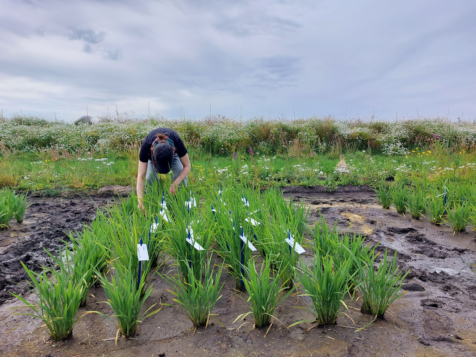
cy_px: 178
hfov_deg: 71.6
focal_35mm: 24
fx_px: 330
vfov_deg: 56.8
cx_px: 238
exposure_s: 1/949
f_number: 1.8
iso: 25
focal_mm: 5.23
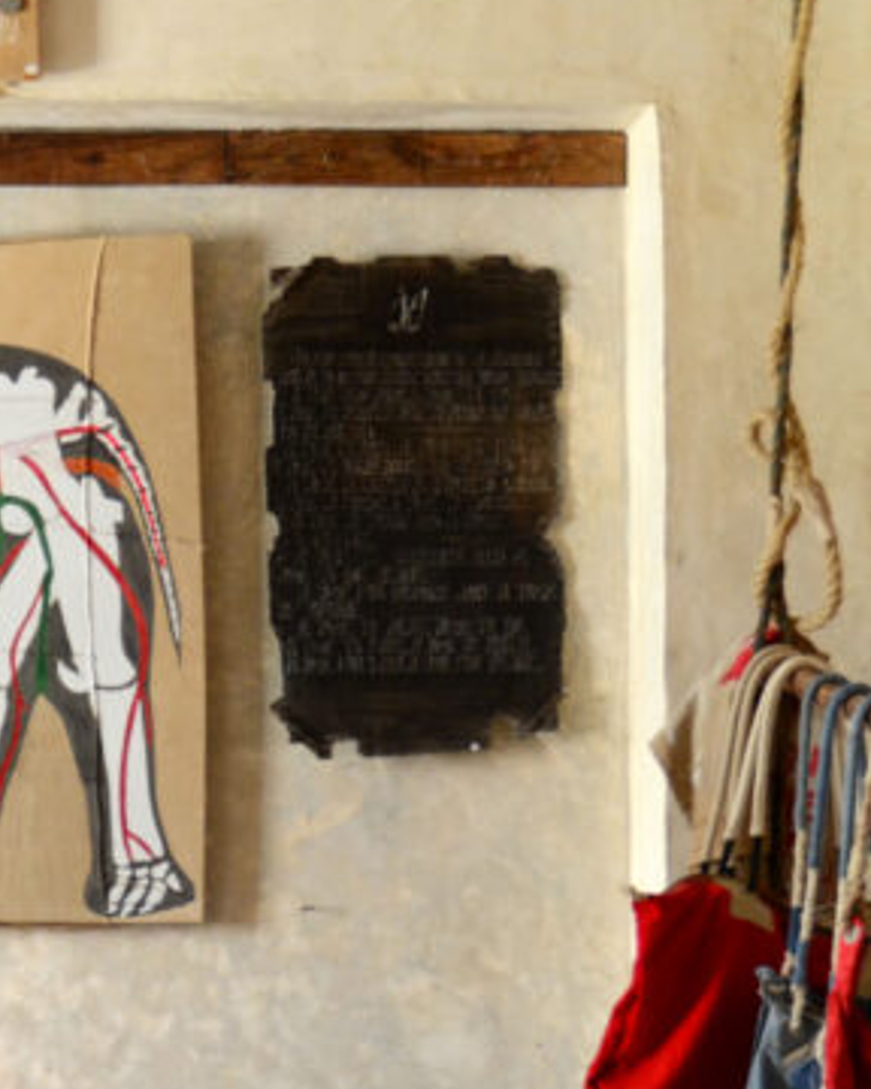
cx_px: -24
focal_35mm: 90
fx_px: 2900
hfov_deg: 16.7
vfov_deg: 21.2
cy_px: 749
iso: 1000
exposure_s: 1/25
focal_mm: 30
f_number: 4.5
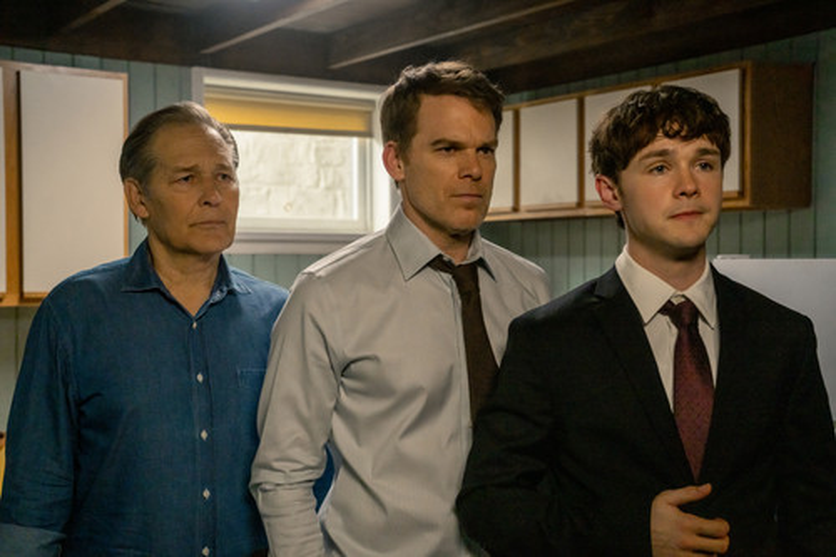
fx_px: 1161
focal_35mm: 50
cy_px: 278
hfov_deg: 39.6
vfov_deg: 27.0
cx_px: 418
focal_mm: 50
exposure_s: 1/80
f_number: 5
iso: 1600
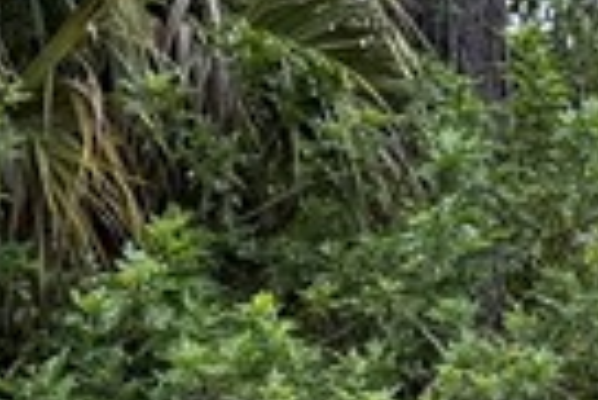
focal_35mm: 188
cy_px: 637
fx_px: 3126
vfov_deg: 7.2
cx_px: 717
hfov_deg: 10.7
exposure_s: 1/1060
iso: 100
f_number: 1.78
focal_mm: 6.76
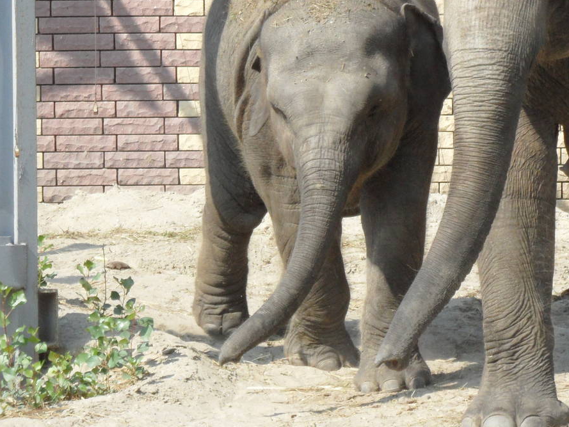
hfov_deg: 4.1
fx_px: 7990
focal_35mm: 486
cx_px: 387
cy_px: 140
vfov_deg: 3.1
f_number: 5
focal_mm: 44.4
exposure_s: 1/750
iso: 200
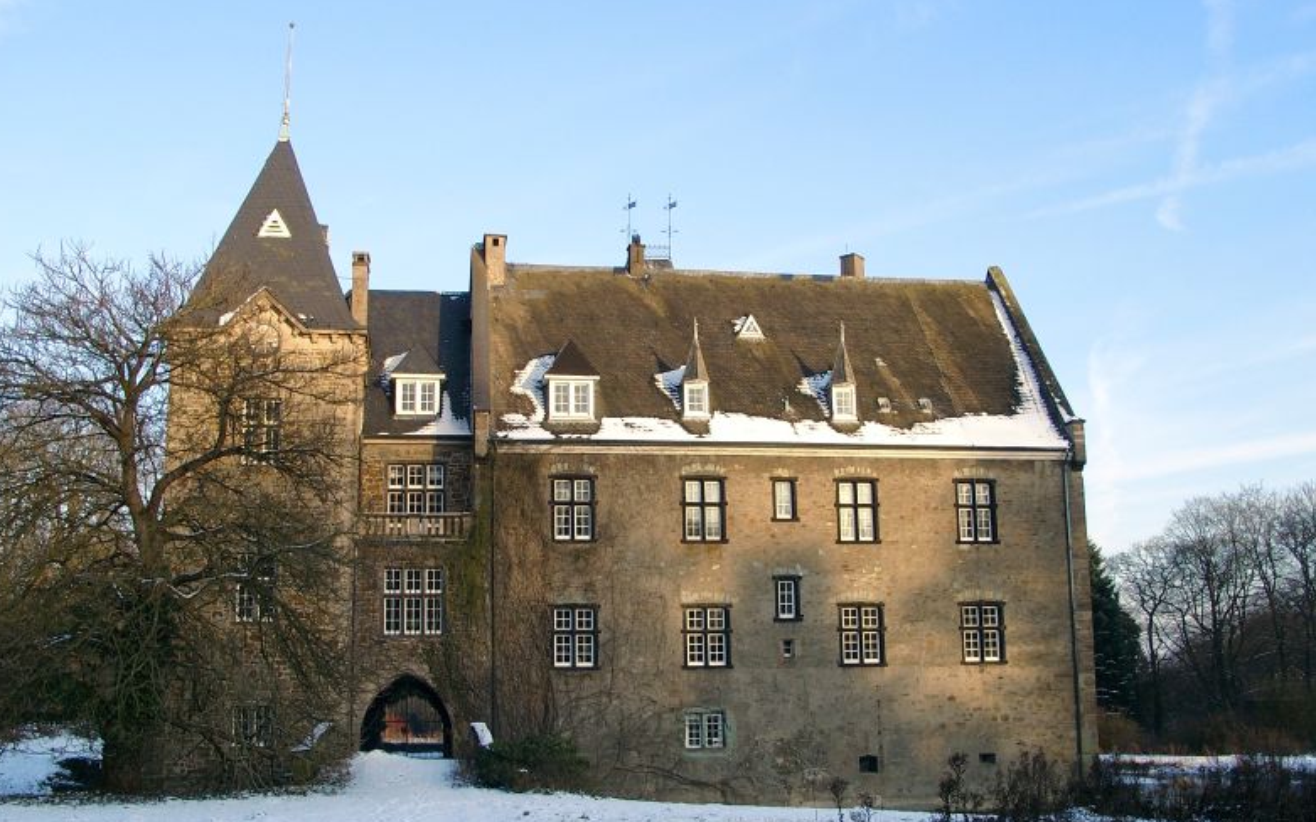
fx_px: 1363
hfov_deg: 51.5
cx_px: 655
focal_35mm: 38
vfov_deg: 33.6
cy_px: 418
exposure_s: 1/216
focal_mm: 7.39
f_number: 4
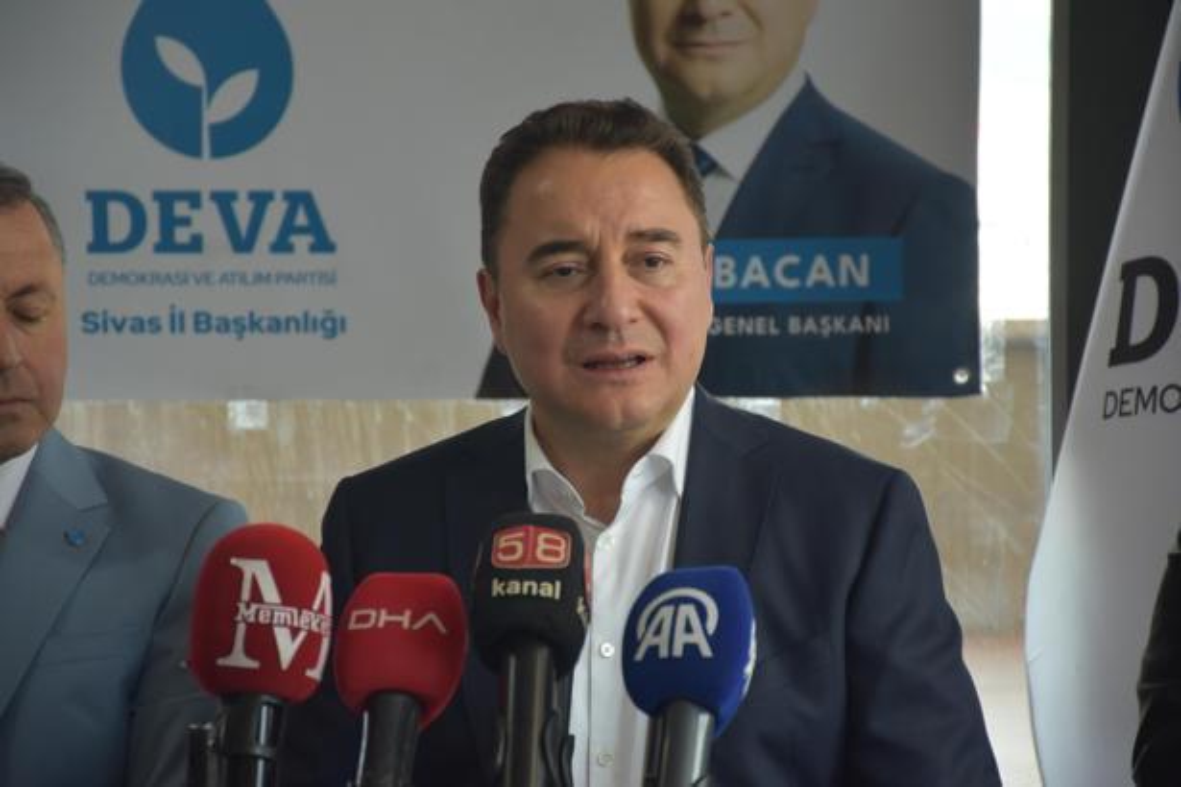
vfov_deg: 8.7
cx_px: 590
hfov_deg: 13.0
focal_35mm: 158
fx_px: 5166
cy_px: 394
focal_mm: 105
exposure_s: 1/160
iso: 800
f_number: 6.3
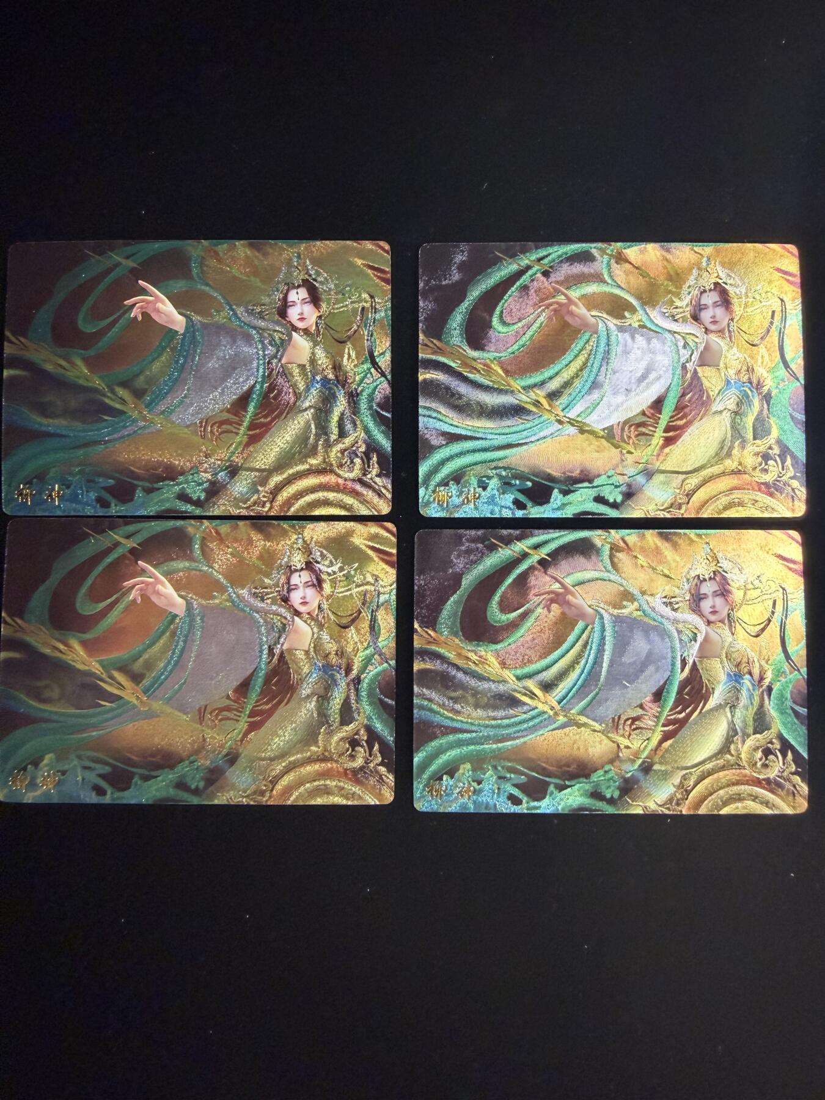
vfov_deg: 71.6
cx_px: 412
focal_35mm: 24
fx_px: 763
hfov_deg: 56.8
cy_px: 550
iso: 250
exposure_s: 1/50
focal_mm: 2.22
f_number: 2.2
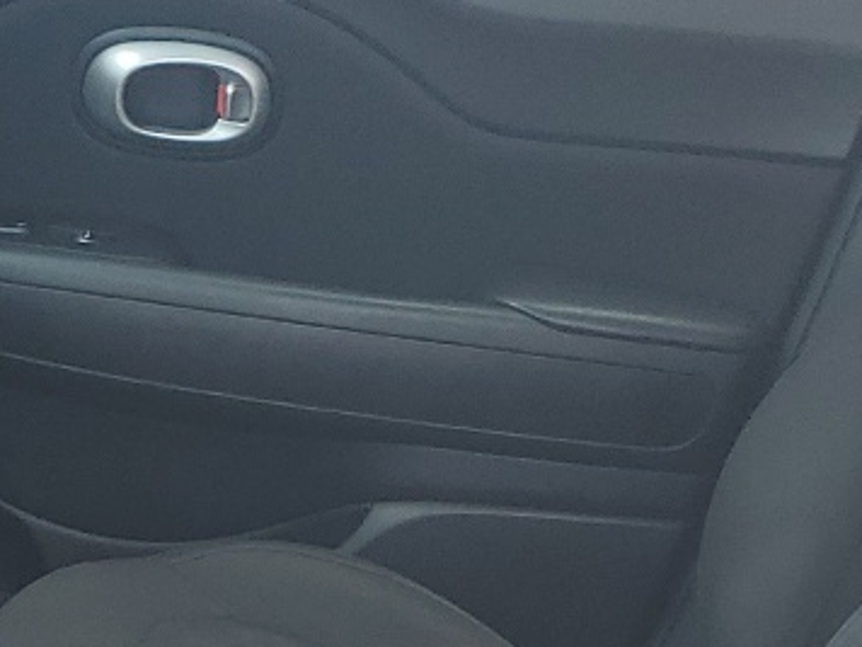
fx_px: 2914
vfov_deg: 12.1
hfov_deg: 16.6
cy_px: 974
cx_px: 114
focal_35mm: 117
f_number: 1.5
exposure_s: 1/370
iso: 50
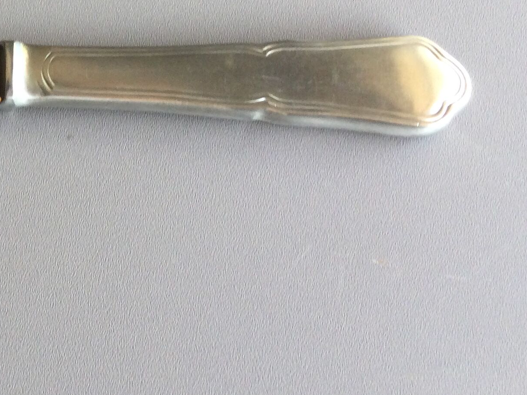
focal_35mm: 83
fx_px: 1263
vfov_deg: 17.1
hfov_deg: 22.1
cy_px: -59
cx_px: -74
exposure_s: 1/100
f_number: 2.4
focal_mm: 3.3
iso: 32
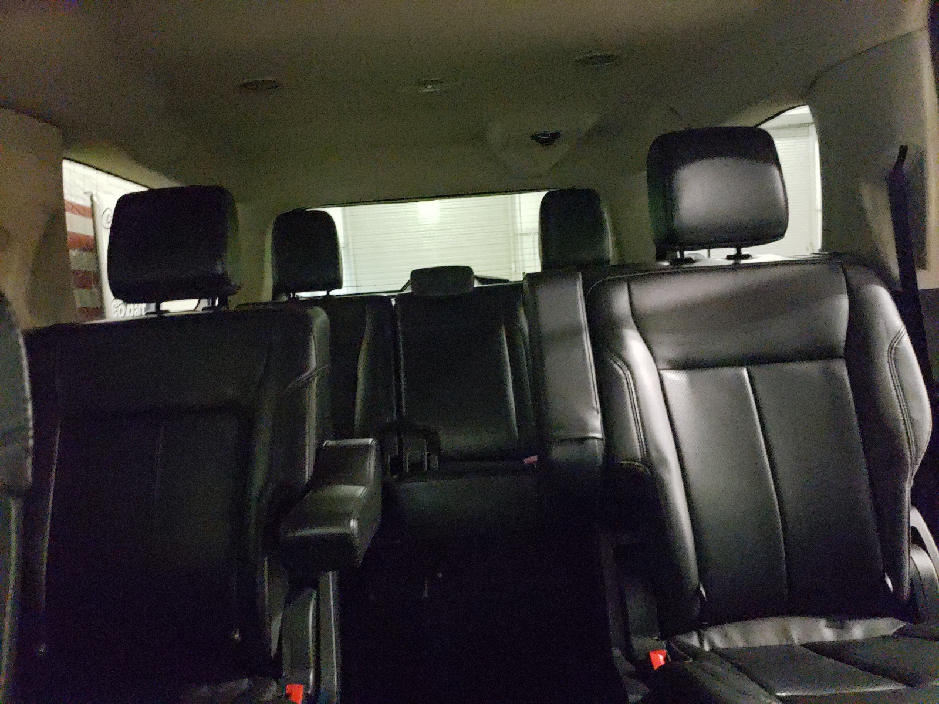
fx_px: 705
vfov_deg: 53.1
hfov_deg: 67.3
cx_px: 470
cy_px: 352
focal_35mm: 26
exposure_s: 1/24
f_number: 1.5
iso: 2382
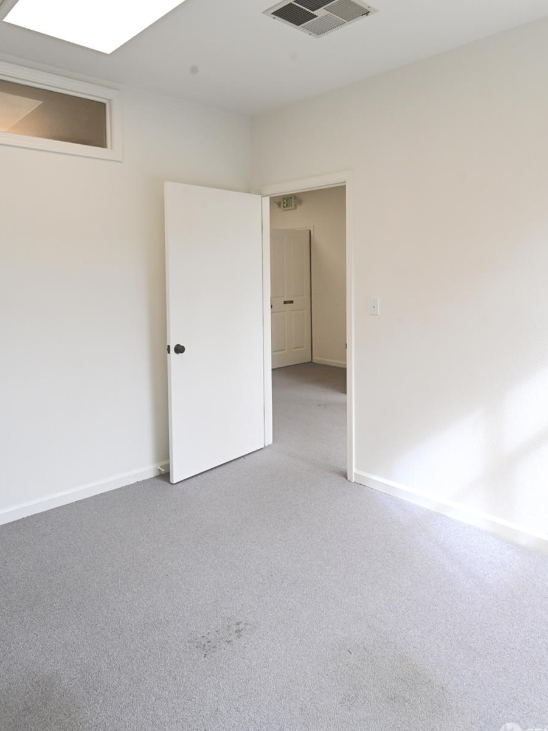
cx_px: 291
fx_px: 507
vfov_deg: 70.9
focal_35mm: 24
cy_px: 292
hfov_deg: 56.8
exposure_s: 1/250
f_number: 8
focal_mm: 20
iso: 640
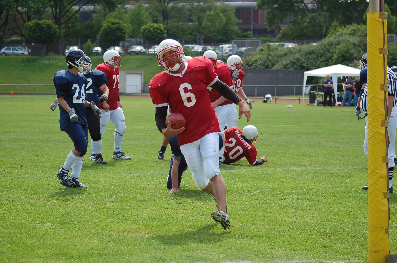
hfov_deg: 19.5
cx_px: 198
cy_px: 132
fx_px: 1156
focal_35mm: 105
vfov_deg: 13.0
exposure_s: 1/1000
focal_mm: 70
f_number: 4
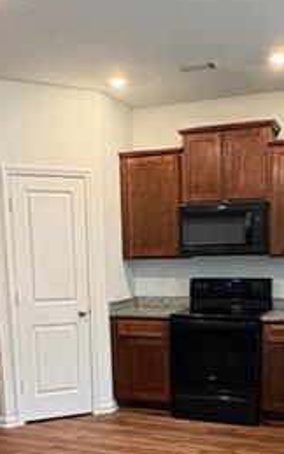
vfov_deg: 43.5
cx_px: 161
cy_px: 352
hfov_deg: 29.2
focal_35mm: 44
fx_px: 545
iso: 320
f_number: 2.2
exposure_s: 1/60
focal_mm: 2.22
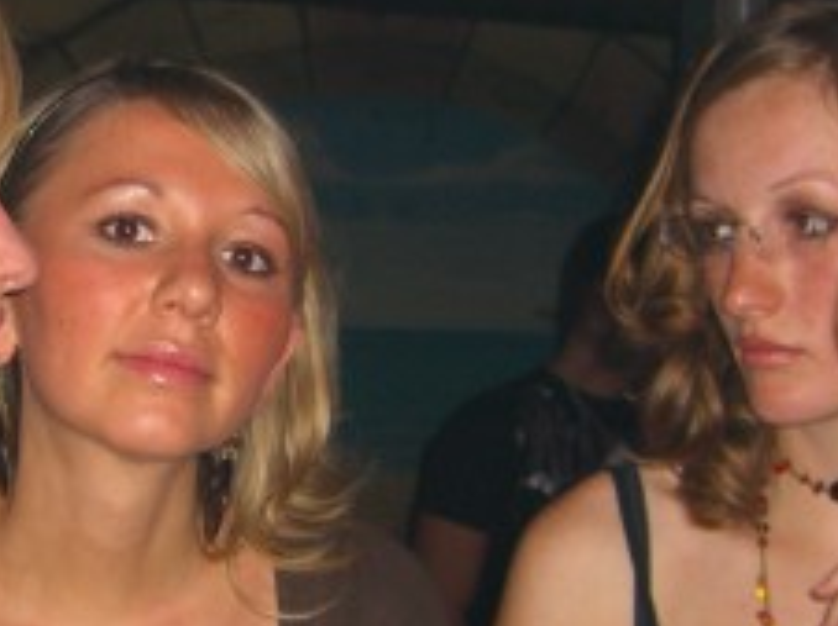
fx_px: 2442
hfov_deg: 19.2
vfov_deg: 14.6
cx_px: 133
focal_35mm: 101
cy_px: 407
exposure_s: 1/60
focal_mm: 7.9
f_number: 2.8
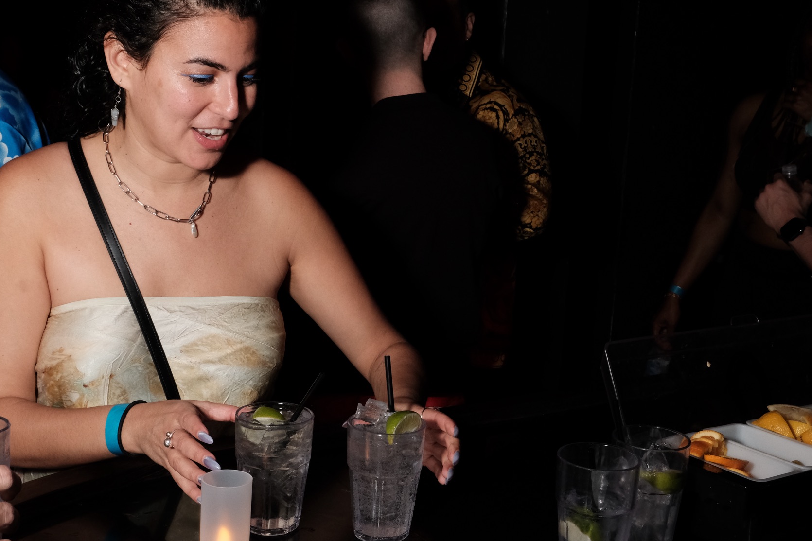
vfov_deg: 29.2
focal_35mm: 46
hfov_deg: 42.6
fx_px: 1037
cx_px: 463
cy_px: 233
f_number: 11
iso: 2500
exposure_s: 1/30
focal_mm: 26.5
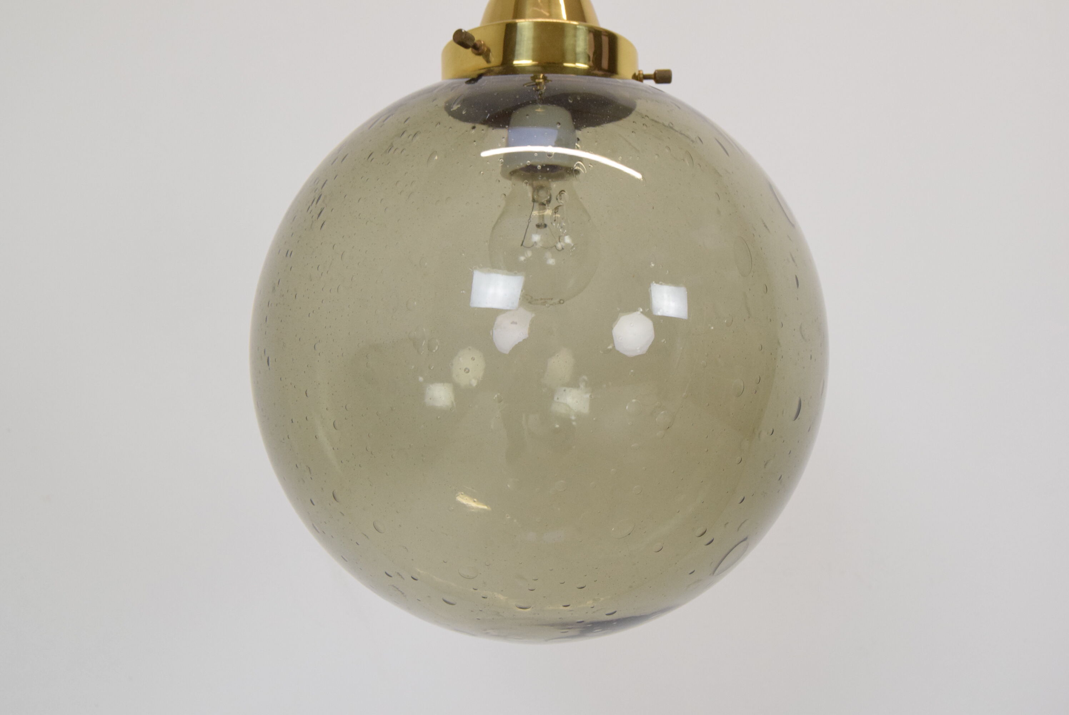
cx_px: 534
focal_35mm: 45
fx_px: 1337
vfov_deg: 29.9
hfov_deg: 43.6
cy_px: 358
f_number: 8
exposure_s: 1/250
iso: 1600
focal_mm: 30
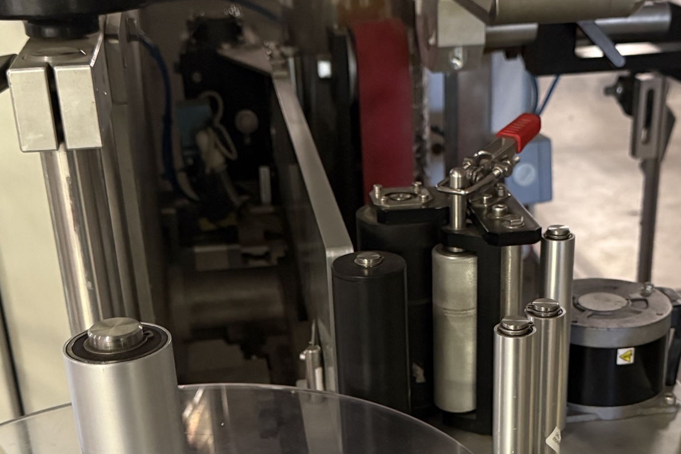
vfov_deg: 23.8
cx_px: 402
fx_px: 1059
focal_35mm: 56
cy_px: 364
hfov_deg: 35.5
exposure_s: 1/33
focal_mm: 6.76
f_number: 1.78
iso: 800
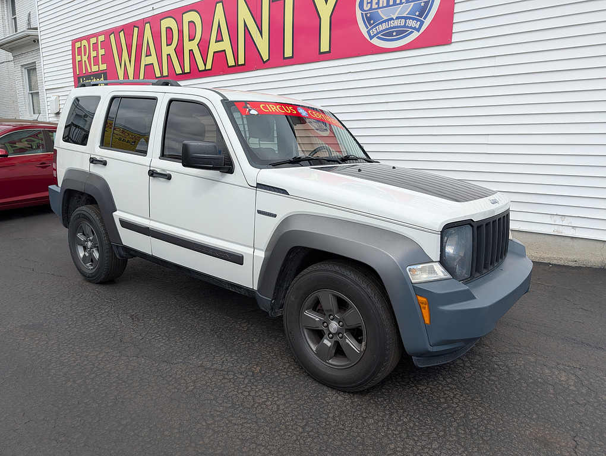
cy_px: 228
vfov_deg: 56.9
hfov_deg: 71.5
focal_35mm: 24
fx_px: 421
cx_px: 303
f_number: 1.68
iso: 22
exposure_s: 1/1025
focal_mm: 6.9
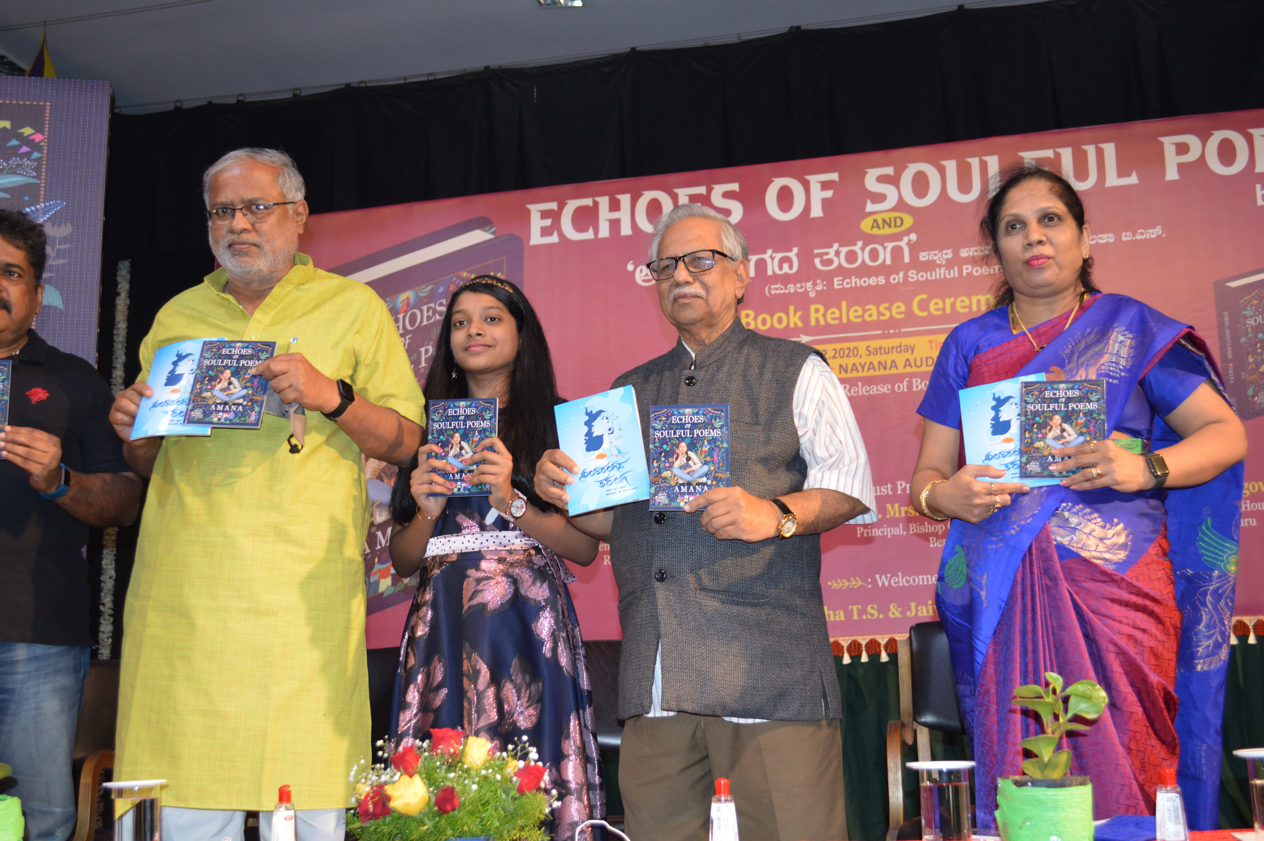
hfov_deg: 49.6
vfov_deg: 34.1
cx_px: 632
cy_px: 420
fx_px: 1368
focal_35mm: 39
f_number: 4.2
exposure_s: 1/60
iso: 560
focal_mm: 26
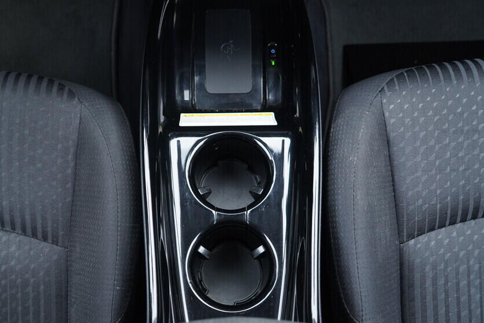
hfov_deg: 44.4
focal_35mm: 44
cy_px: 176
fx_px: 592
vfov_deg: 30.5
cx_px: 213
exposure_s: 1/40
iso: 640
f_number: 2.8
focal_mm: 24
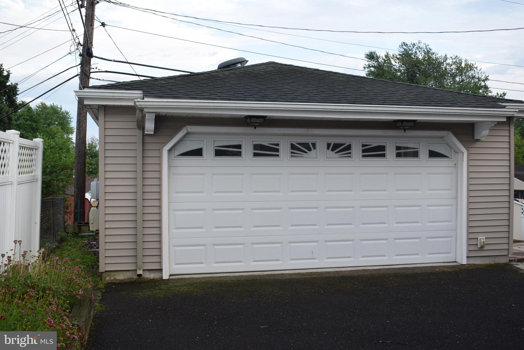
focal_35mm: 38
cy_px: 175
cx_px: 262
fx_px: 546
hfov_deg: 51.3
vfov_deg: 35.5
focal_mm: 25
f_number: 6.3
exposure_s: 1/160
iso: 400
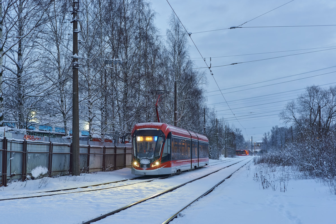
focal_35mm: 50
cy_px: 112
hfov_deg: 39.6
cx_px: 168
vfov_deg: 27.0
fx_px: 467
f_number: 3.2
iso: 1250
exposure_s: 1/200
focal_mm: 50
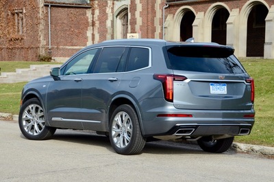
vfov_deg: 13.0
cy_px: 91
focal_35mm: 105
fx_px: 798
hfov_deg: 19.5
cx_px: 137
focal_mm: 70
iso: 800
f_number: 9
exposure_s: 1/1250
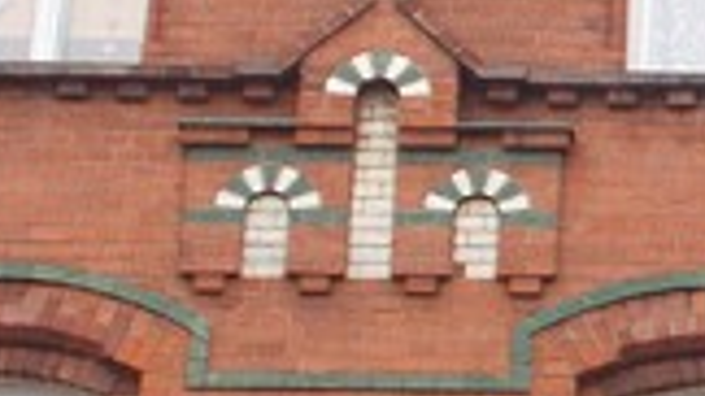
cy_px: 389
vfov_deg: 5.1
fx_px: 4410
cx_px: 1454
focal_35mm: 236
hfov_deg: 8.6
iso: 80
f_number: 4.5
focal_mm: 9
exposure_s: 1/80
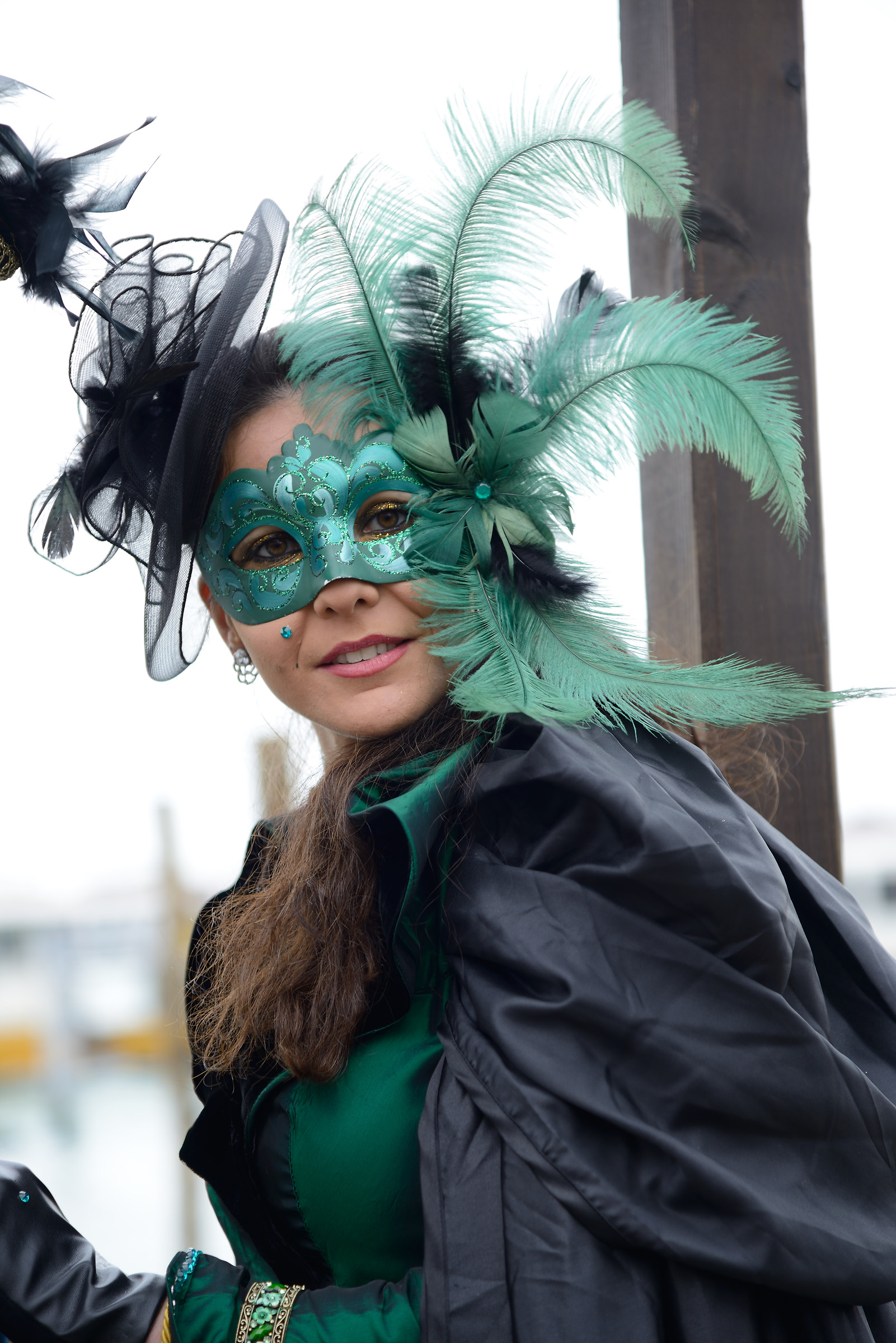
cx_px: 448
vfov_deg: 17.1
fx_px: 4478
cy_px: 672
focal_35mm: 120
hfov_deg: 11.4
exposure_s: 1/60
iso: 100
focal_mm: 120
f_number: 4
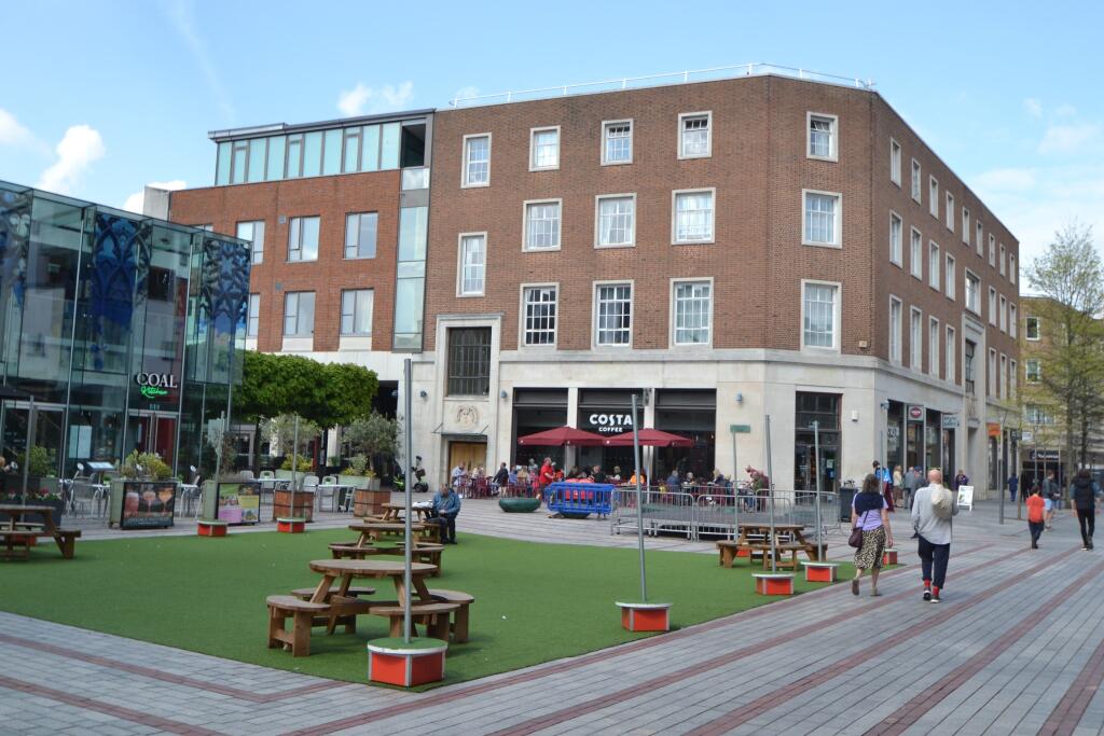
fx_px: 1012
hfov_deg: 57.2
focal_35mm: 33
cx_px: 552
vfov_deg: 40.0
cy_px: 368
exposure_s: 1/125
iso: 100
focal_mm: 22
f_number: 7.1
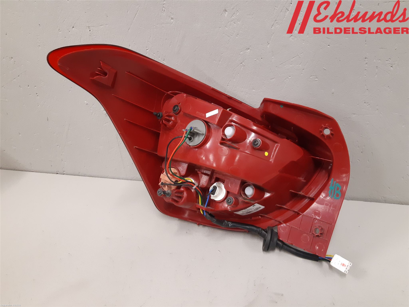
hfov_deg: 67.3
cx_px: 204
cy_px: 154
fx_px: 307
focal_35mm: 26
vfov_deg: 53.1
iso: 200
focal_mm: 3.93
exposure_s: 1/50
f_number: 1.7
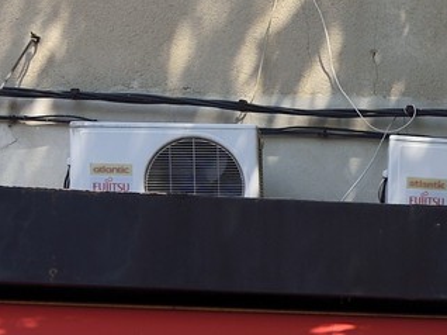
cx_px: 987
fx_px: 3123
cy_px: 580
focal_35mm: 242
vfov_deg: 6.0
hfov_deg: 7.7
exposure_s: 1/160
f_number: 10
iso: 200
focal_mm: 50
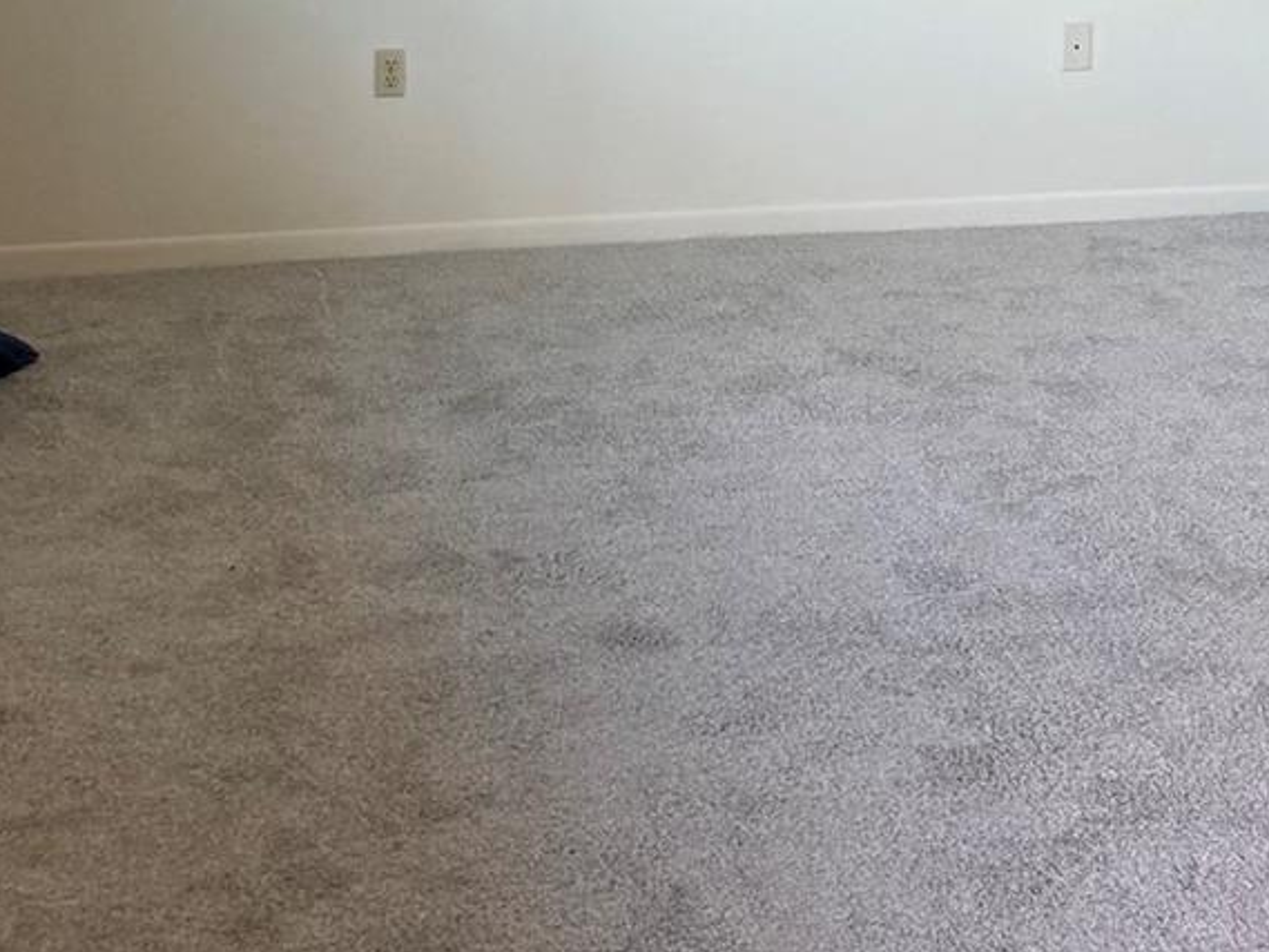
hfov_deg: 32.7
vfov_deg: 23.7
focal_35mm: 59
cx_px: 604
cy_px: -20
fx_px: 2163
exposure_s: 1/60
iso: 100
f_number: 1.8
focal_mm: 3.99
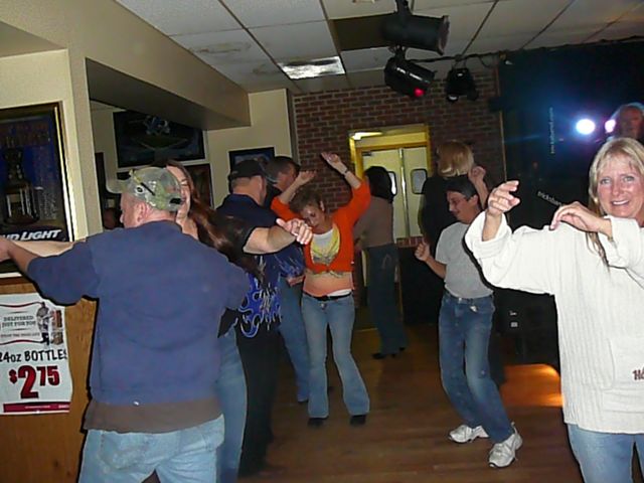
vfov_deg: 40.7
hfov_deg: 52.6
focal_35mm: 35
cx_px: 322
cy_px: 242
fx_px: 651
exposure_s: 1/30
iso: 800
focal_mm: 5.2
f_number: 2.8
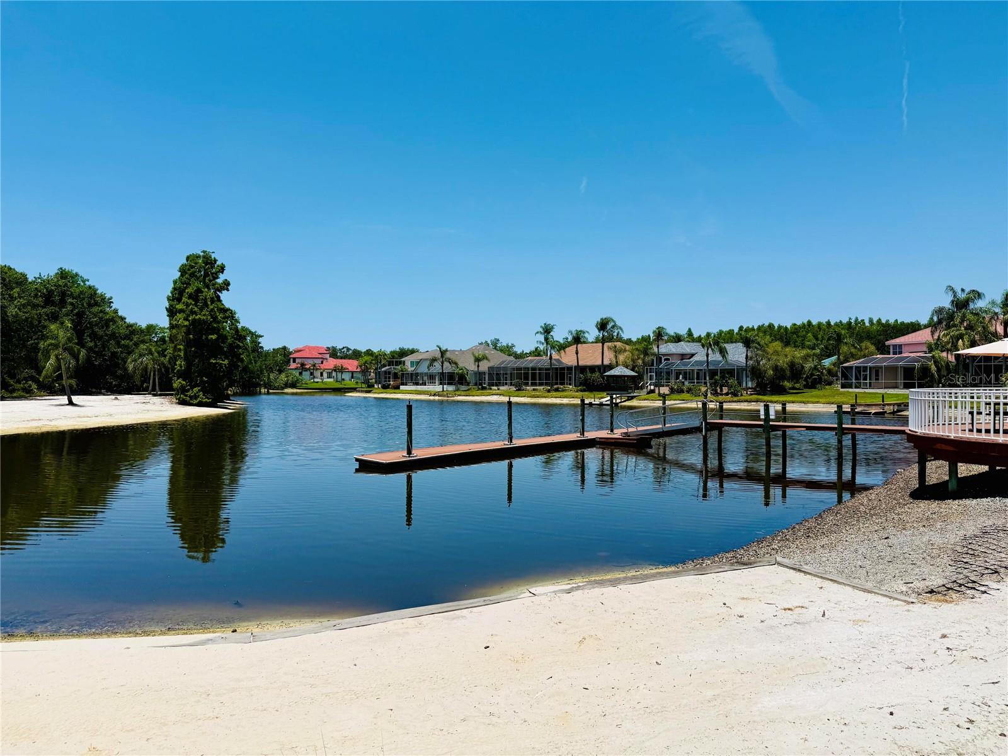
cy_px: 378
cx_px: 504
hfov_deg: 71.6
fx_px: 699
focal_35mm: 24
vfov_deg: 56.8
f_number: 1.78
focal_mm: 6.76
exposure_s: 1/8130
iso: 80
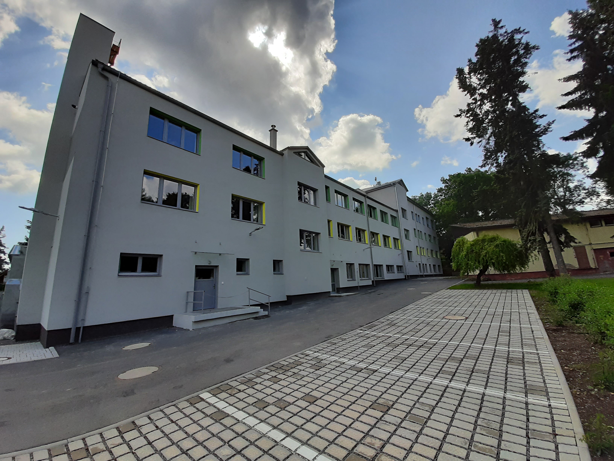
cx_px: 307
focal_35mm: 13
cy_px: 230
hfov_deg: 106.2
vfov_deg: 89.9
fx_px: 231
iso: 40
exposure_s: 1/1477
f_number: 2.2
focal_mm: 1.42
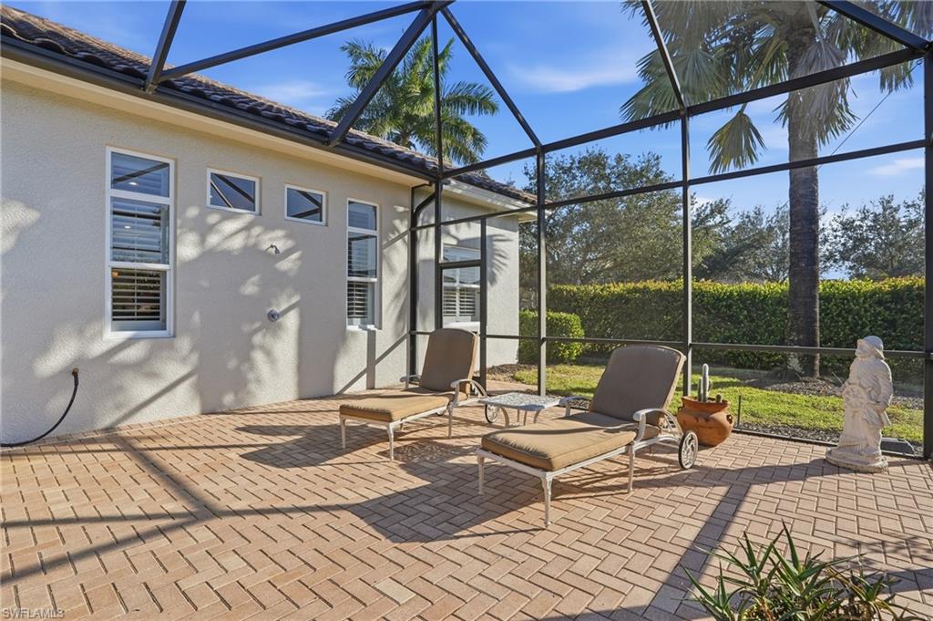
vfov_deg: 73.7
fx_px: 414
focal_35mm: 16
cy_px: 310
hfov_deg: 96.8
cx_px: 466
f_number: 9
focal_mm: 16
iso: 200
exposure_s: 1/640
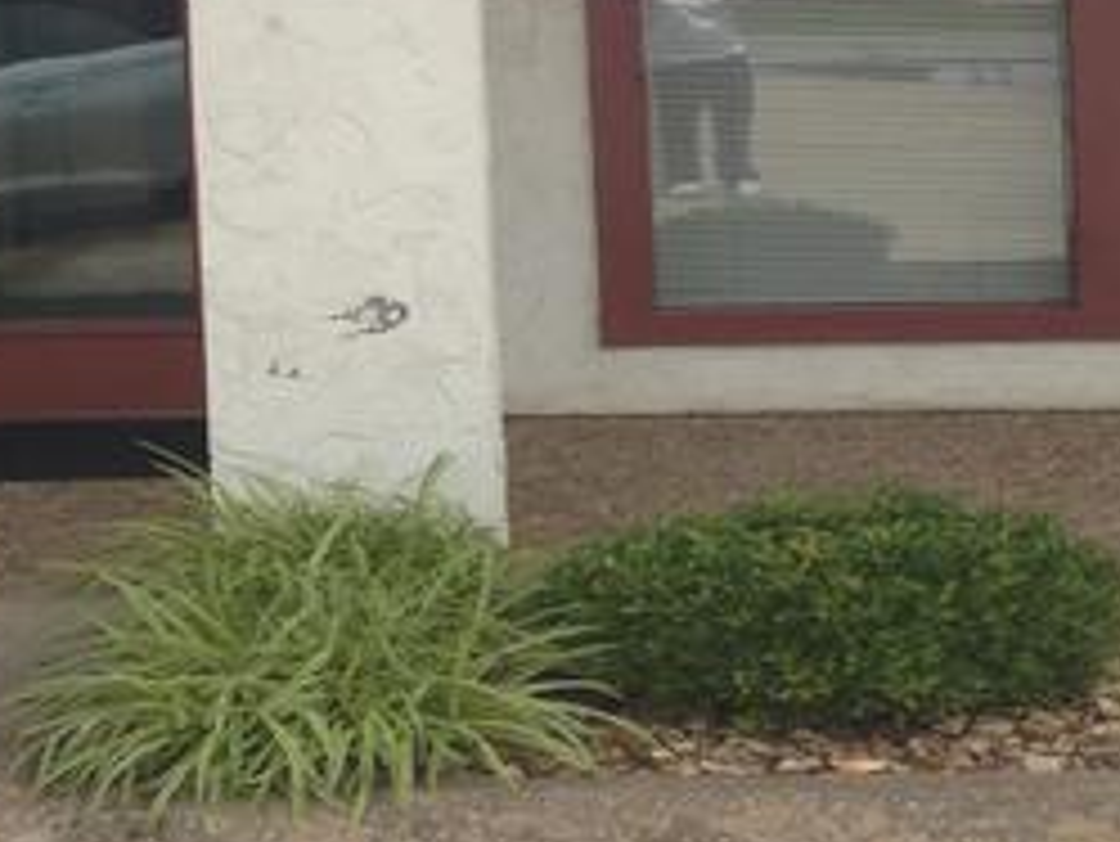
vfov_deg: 16.7
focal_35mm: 87
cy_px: 45
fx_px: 2816
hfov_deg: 22.5
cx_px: 461
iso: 50
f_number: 2.4
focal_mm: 4.28
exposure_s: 1/1104
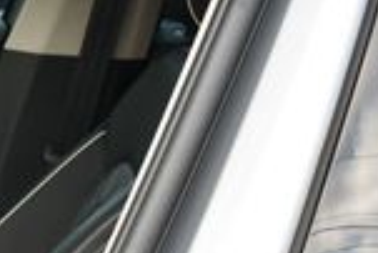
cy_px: 488
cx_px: -403
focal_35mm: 153
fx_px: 1608
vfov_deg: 8.6
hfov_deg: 11.8
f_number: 3.5
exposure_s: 1/250
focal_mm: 18
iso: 450
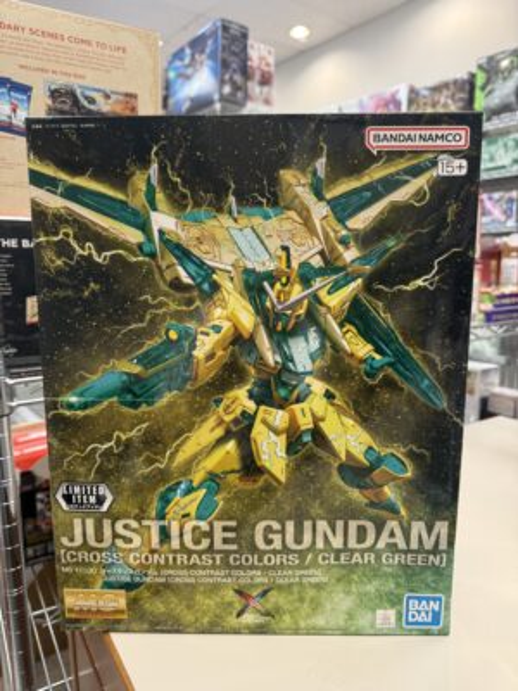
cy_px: 346
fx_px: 479
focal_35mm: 24
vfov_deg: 71.6
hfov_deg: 56.8
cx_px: 259
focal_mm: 6.76
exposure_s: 1/60
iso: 125
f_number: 1.78
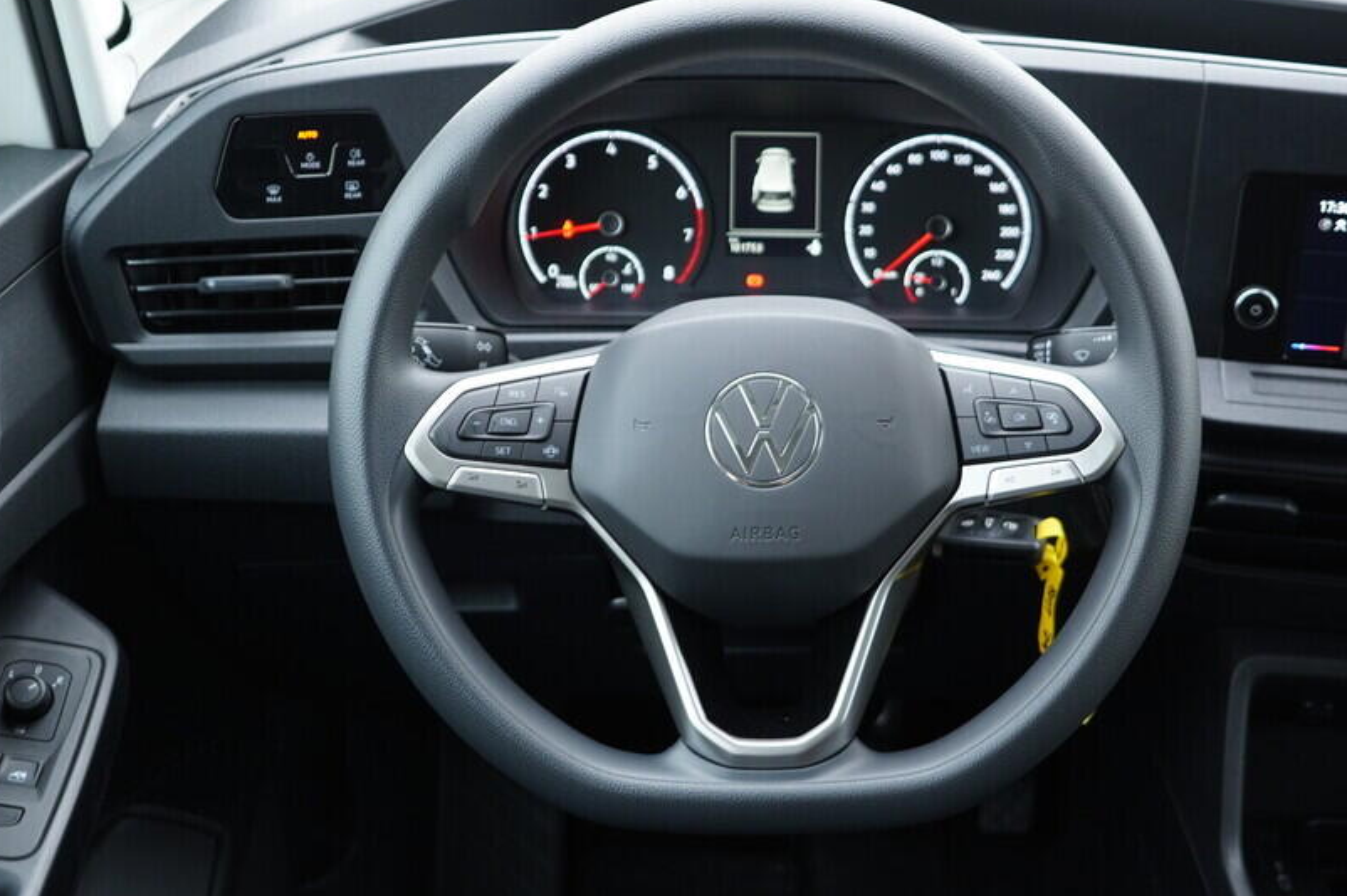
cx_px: 783
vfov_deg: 29.2
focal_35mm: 46
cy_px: 427
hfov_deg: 42.6
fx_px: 1720
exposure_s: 1/40
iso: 400
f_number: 2.8
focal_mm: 24
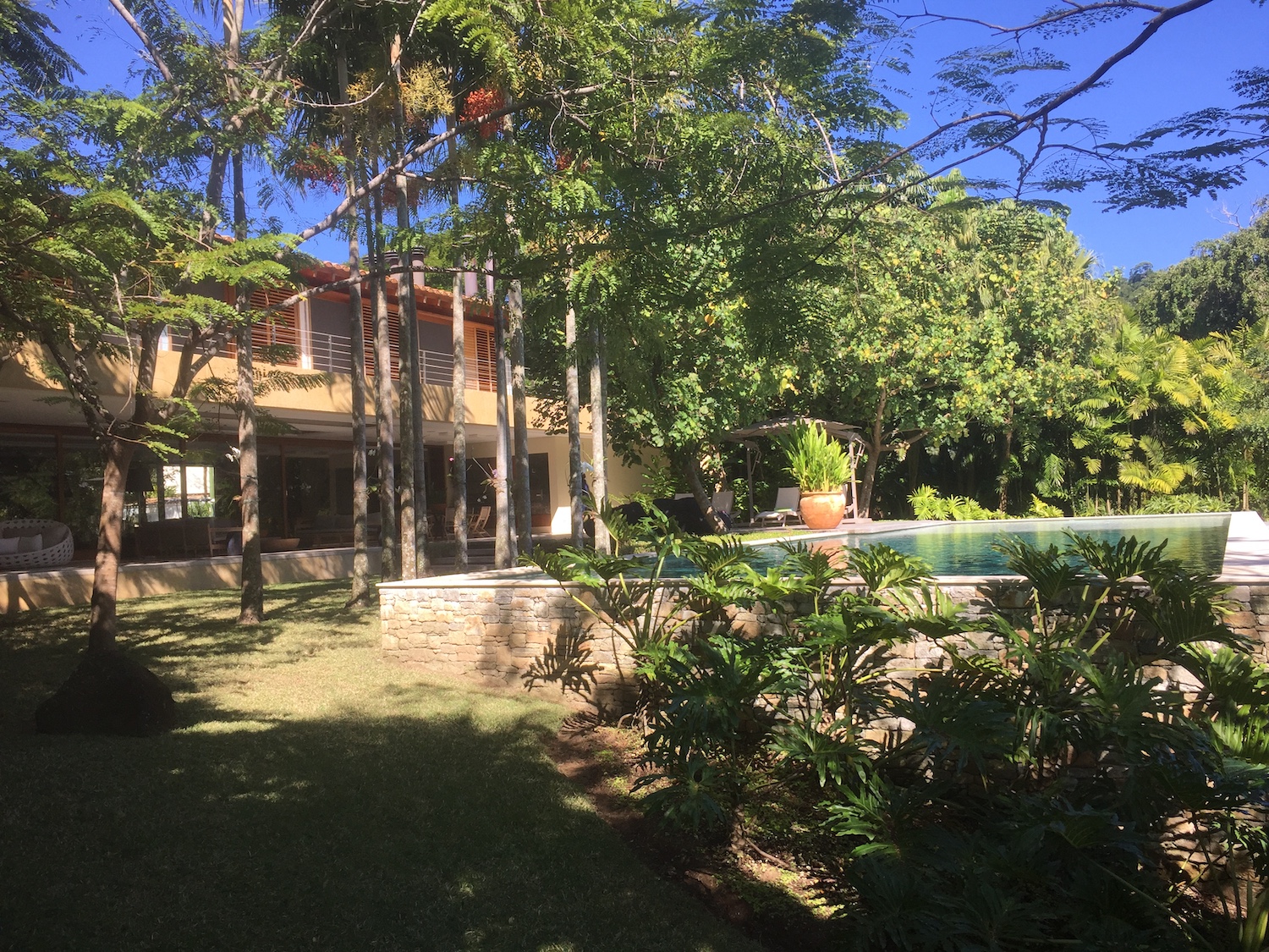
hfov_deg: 61.7
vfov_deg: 48.2
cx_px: 634
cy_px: 476
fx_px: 1063
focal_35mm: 29
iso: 32
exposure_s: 1/746
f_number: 2.2
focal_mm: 4.15
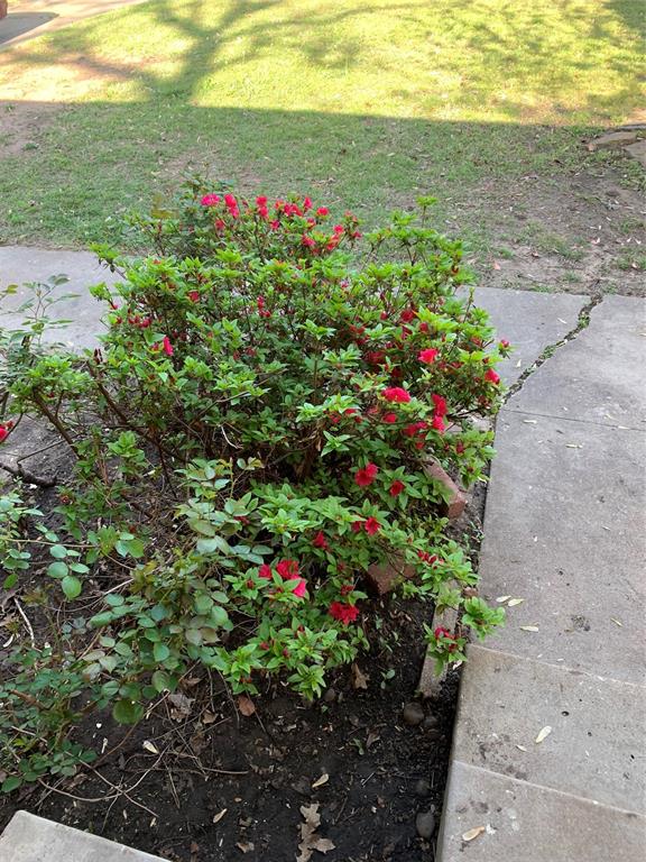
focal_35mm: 26
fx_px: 647
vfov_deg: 67.3
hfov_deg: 53.1
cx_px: 323
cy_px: 431
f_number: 1.8
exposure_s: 1/122
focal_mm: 4.25
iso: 32
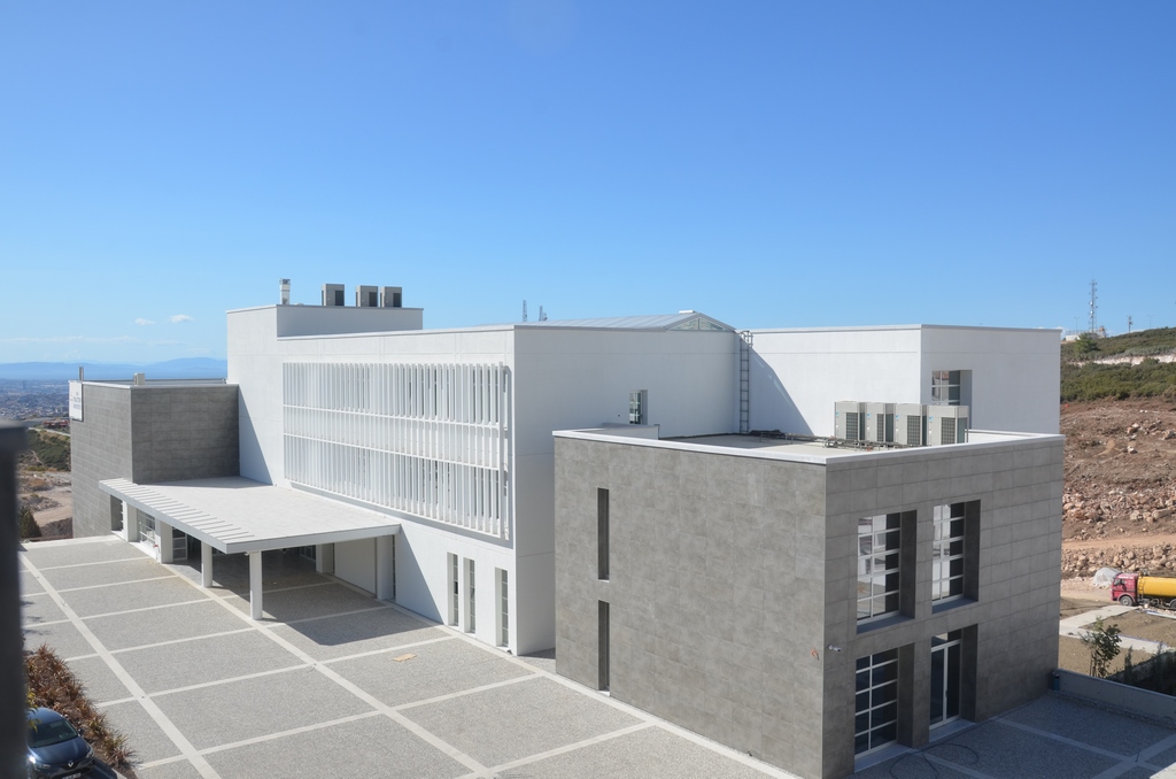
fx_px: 1027
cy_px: 390
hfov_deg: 59.6
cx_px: 588
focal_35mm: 32
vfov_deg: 41.5
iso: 160
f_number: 10
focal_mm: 21
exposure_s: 1/400
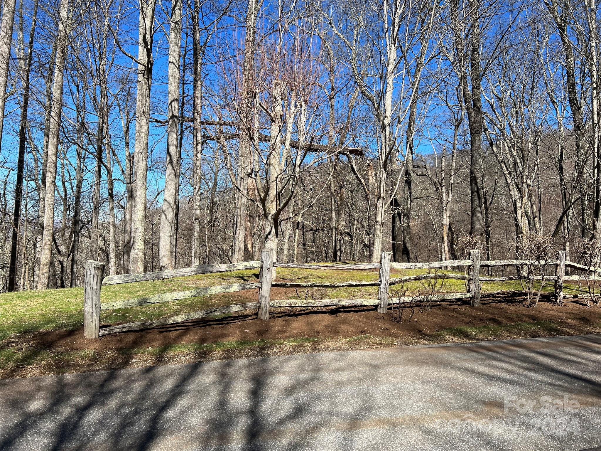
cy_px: 226
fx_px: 451
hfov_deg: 67.3
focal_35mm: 26
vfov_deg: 53.1
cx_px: 300
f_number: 1.5
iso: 50
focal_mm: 5.7
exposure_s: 1/2513
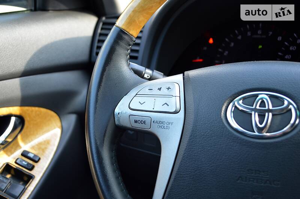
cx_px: 150
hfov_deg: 41.1
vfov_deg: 28.0
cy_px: 100
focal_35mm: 48
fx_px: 400
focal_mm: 32
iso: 400
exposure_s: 1/80
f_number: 4.8
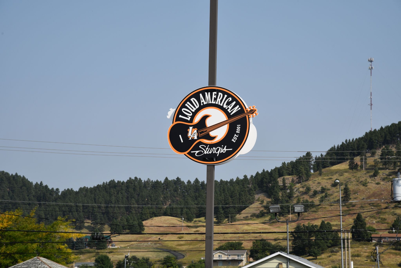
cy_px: 134
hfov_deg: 17.1
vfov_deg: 11.4
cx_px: 200
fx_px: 1337
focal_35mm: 120
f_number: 10
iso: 200
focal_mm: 120
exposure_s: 1/400
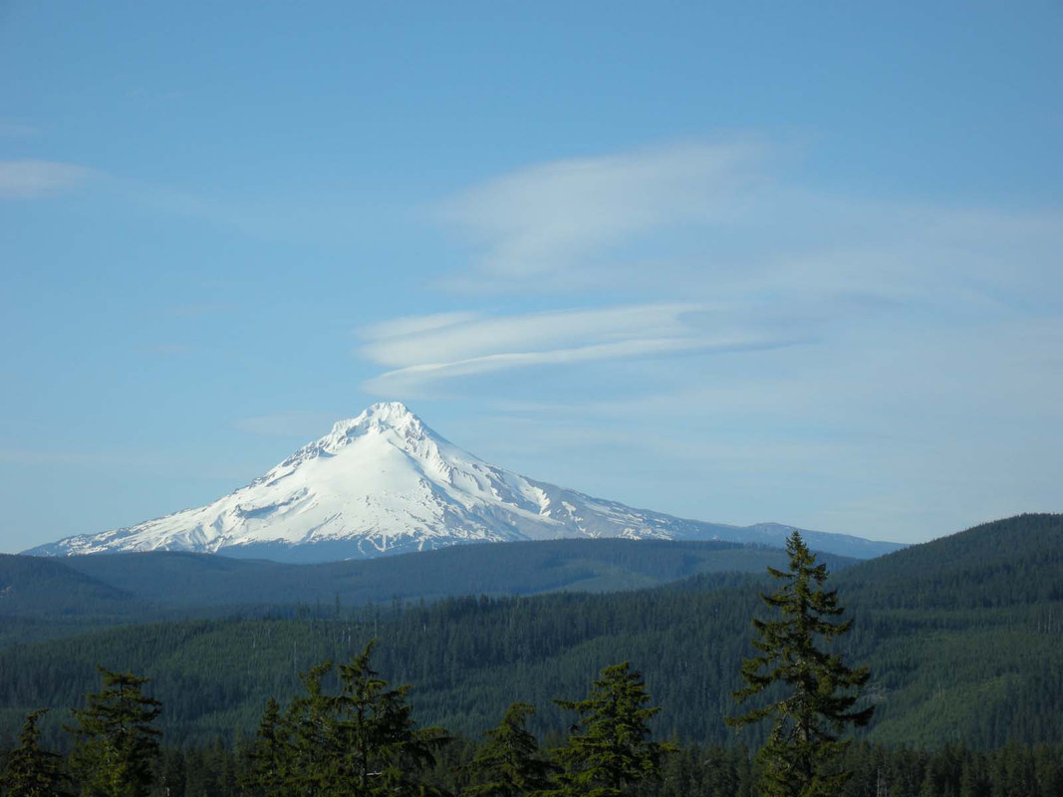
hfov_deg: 16.0
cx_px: 532
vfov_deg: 12.0
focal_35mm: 123
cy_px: 398
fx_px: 3777
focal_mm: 26.3
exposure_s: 1/310
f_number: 5.8
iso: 64
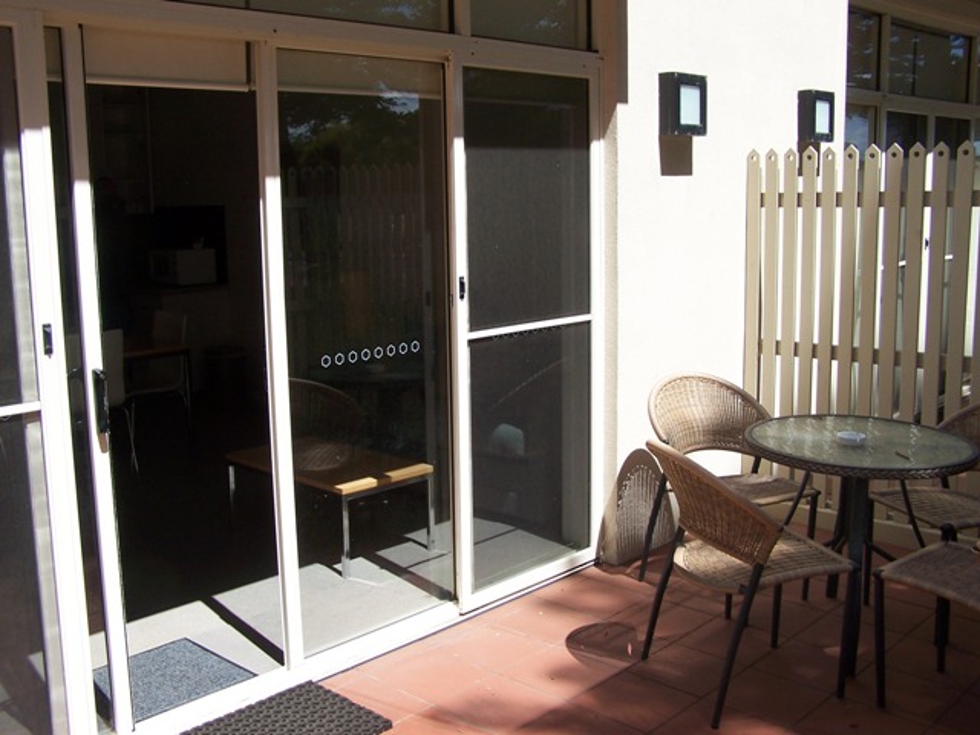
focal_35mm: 38
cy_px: 368
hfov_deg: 49.0
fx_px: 1076
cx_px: 490
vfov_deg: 37.7
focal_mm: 6.3
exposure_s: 1/500
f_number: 4
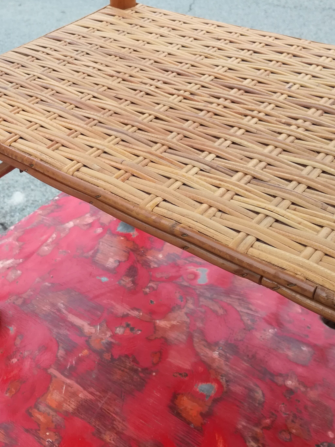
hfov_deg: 34.6
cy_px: 198
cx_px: 96
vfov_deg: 45.7
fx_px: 529
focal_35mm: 41
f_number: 2
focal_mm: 3.79
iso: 50
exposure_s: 1/168
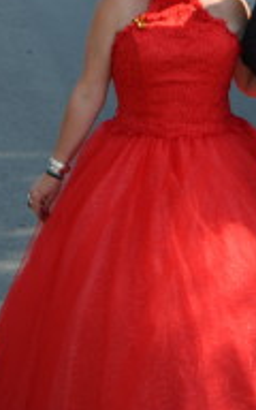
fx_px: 2347
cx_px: 282
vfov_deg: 10.0
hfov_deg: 6.2
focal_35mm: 210
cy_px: 156
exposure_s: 1/125
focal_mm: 55
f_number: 5.6
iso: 100
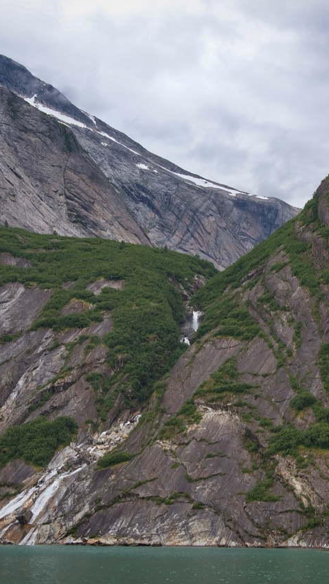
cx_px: 197
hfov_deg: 17.2
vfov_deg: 30.2
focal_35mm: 70
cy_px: 291
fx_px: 1086
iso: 100
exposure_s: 1/125
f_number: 5.6
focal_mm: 44
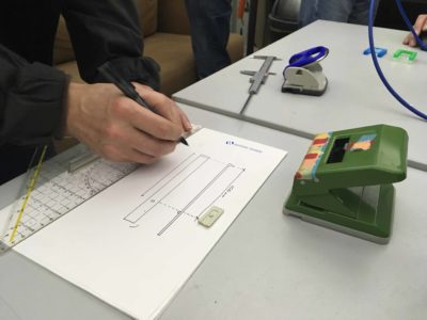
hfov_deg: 61.7
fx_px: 358
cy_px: 160
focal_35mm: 29
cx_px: 214
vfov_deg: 48.2
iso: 160
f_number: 2.2
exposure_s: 1/33
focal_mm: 4.15
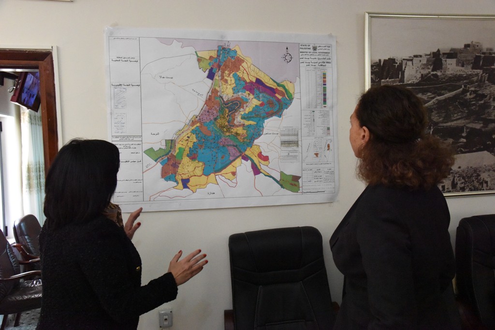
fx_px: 440
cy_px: 165
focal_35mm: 32
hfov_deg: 58.7
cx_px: 248
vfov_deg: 41.1
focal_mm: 32
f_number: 7.1
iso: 12800
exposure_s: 1/200
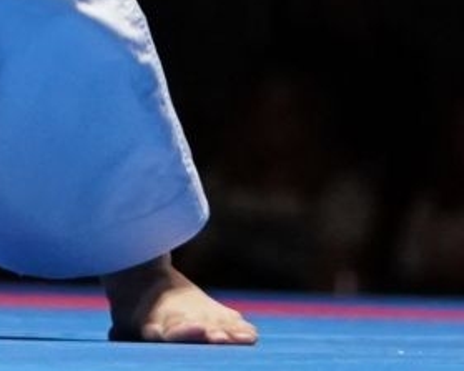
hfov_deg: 2.2
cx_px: -407
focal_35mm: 860
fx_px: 11806
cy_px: -474
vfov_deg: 1.8
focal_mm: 95
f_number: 2.8
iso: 2500
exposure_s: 1/500
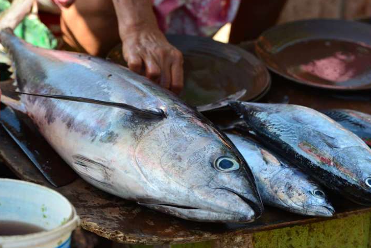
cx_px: 177
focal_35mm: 225
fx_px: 2320
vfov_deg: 6.1
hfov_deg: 9.1
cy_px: 126
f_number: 7.1
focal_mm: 200
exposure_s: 1/200
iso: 250
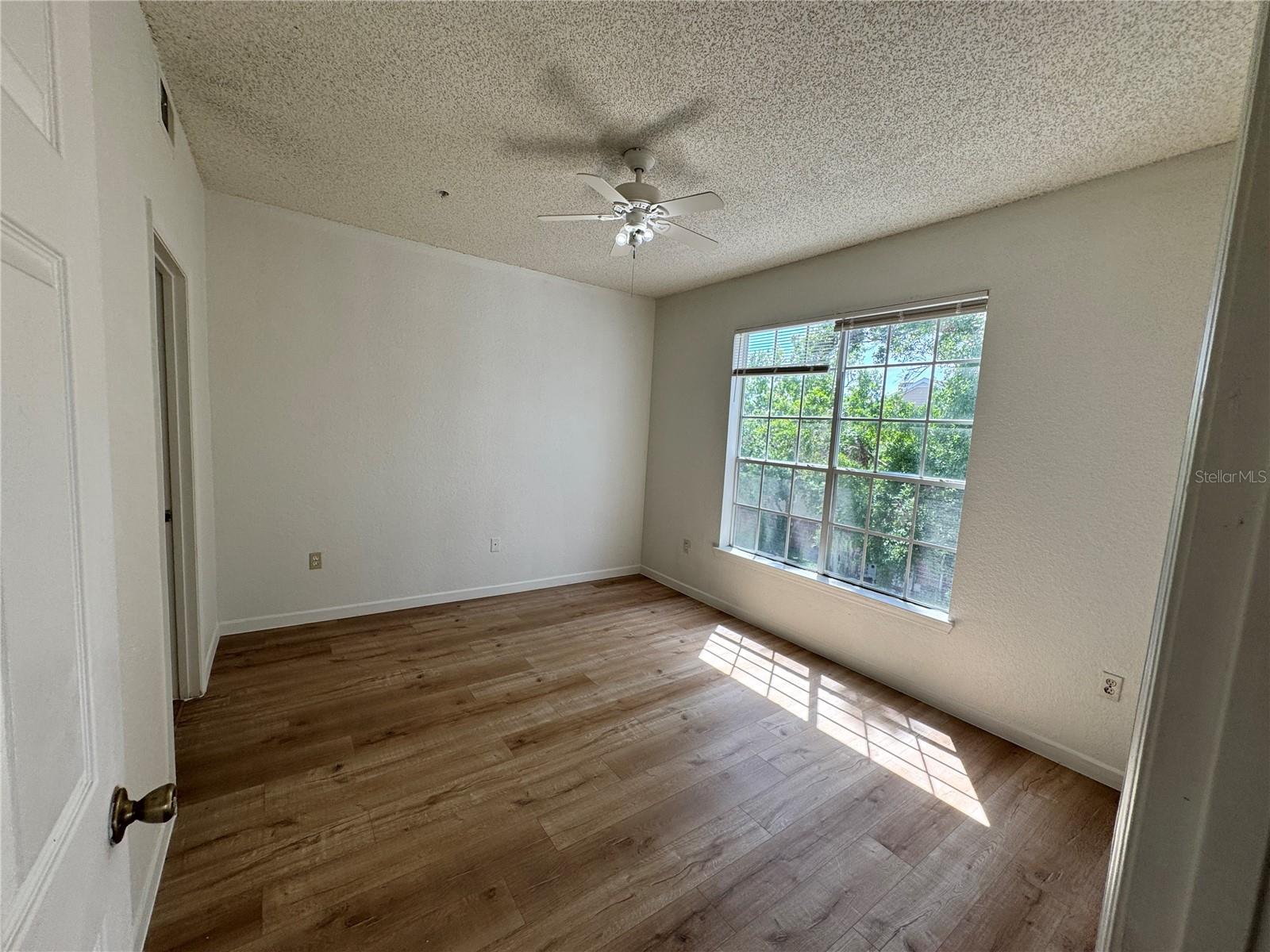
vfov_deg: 85.7
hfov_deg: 102.1
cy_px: 476
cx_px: 635
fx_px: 514
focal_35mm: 14
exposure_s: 1/214
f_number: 2.2
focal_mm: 2.22
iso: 40
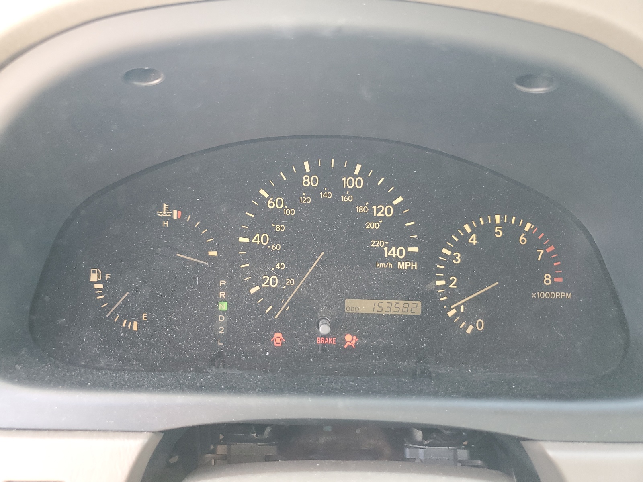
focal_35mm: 26
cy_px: 241
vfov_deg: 53.1
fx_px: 483
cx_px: 322
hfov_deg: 67.3
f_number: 1.5
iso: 79
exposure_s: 1/60.2
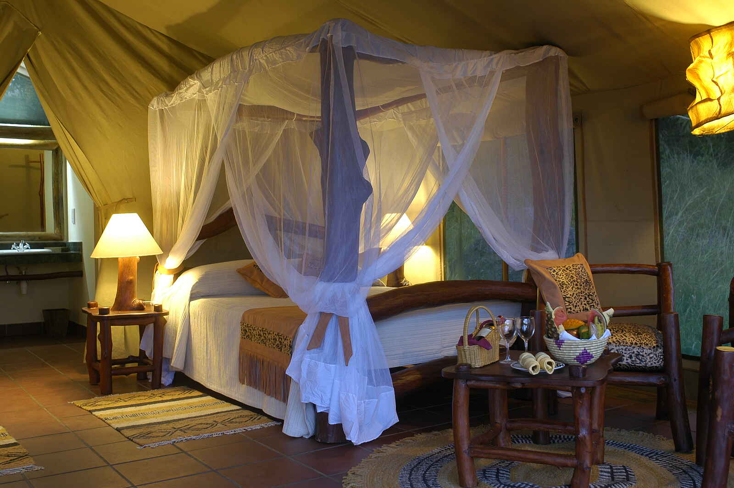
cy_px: 244
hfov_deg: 53.2
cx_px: 367
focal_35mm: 36
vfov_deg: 36.8
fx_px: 733
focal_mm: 24
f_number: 4
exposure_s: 1/4
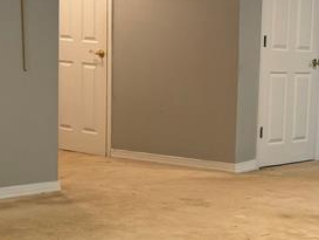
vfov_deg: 16.3
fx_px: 830
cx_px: 375
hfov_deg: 20.5
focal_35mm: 90
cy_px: 180
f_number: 1.78
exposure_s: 1/60
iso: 160
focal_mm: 6.76
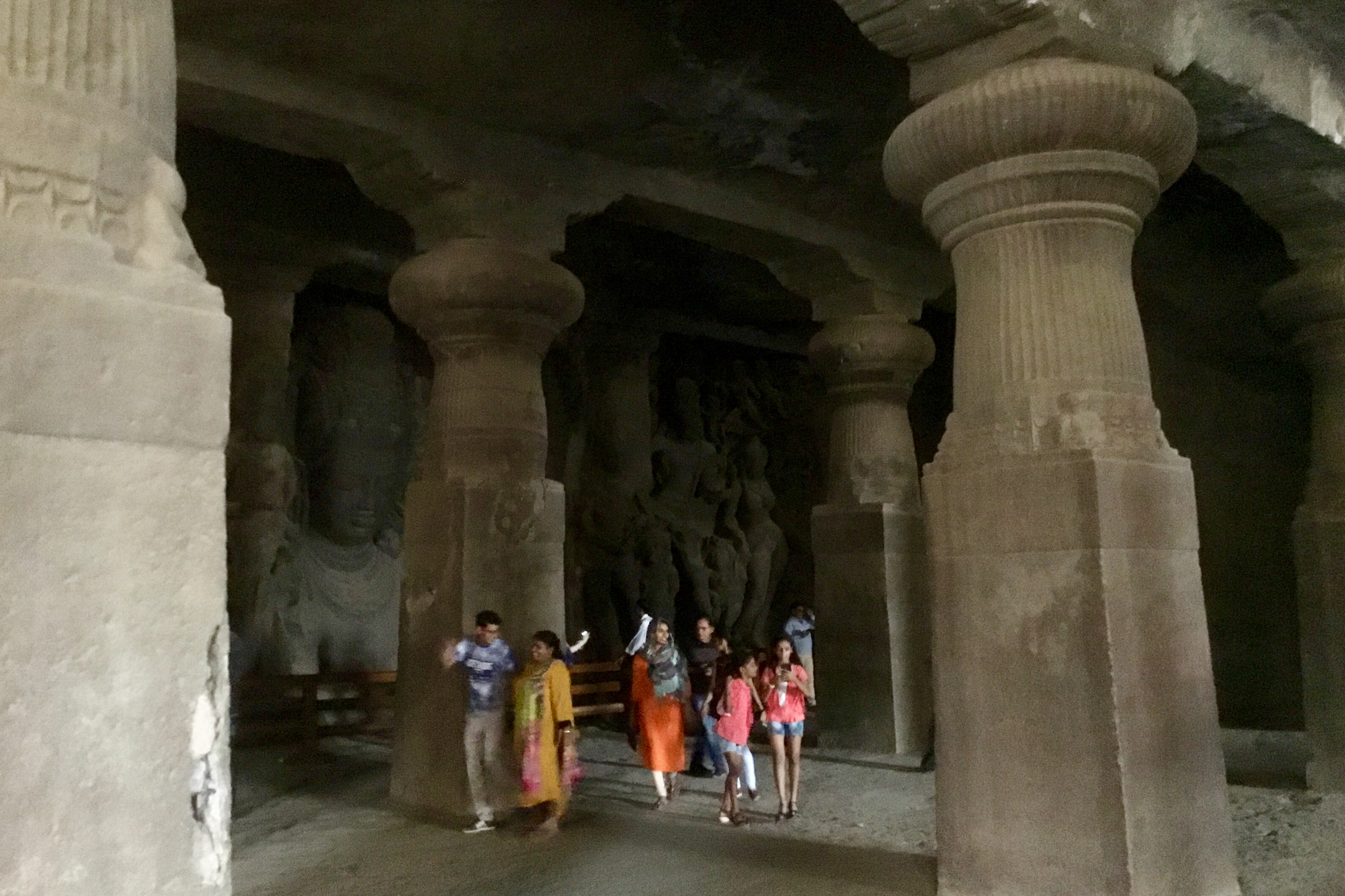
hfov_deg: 57.2
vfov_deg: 40.0
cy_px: 450
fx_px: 1233
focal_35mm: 33
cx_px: 664
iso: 800
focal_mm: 3.3
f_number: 2.4
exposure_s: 1/17
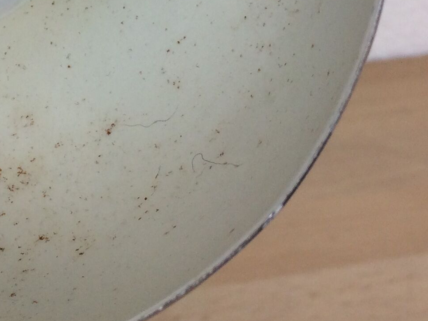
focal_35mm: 98
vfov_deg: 14.3
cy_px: -123
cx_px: -68
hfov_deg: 19.1
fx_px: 1211
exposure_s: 1/100
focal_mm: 4.15
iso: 50
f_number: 2.2
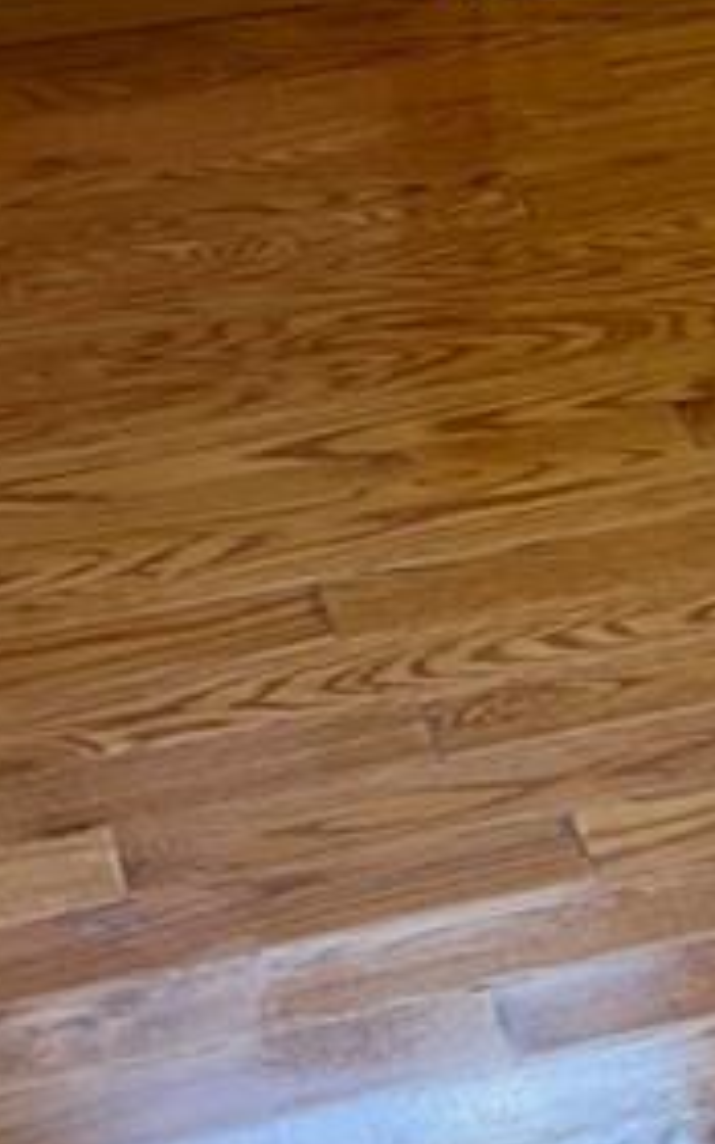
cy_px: -380
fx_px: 4708
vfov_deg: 13.3
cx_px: 1798
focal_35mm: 151
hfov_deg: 7.9
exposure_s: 1/120
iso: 80
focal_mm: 5.7
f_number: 1.5
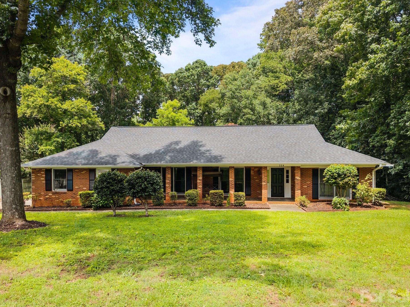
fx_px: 320
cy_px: 159
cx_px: 204
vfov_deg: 51.3
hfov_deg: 65.3
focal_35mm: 27
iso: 100
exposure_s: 1/730
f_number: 1.8
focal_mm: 8.67
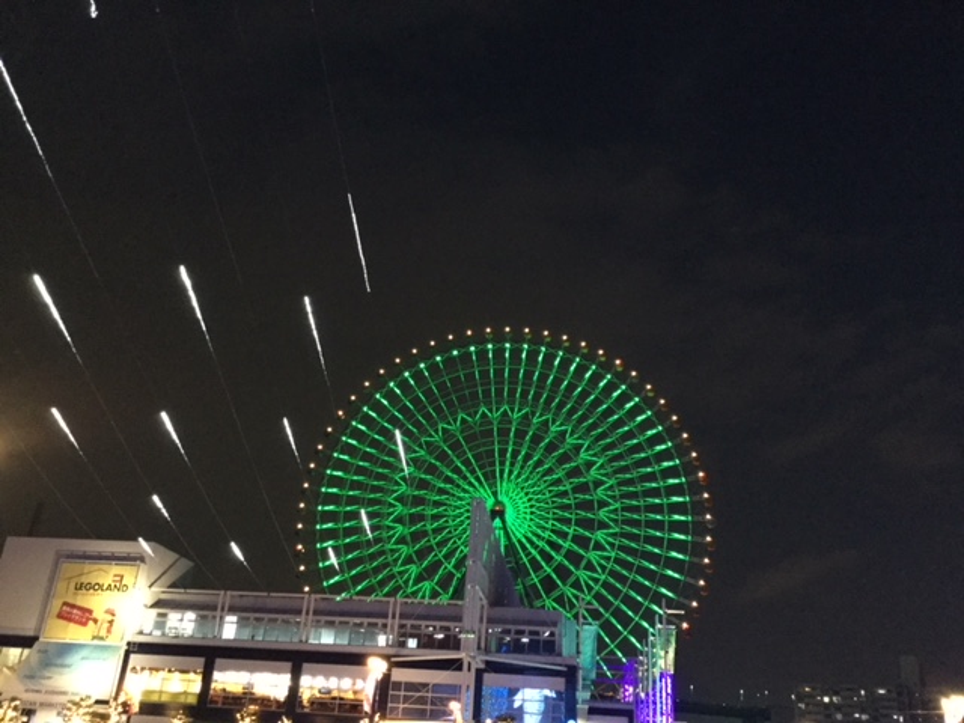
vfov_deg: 45.4
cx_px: 482
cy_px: 362
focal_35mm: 31
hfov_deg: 58.4
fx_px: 863
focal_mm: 3.3
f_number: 2.4
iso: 500
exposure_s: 1/15
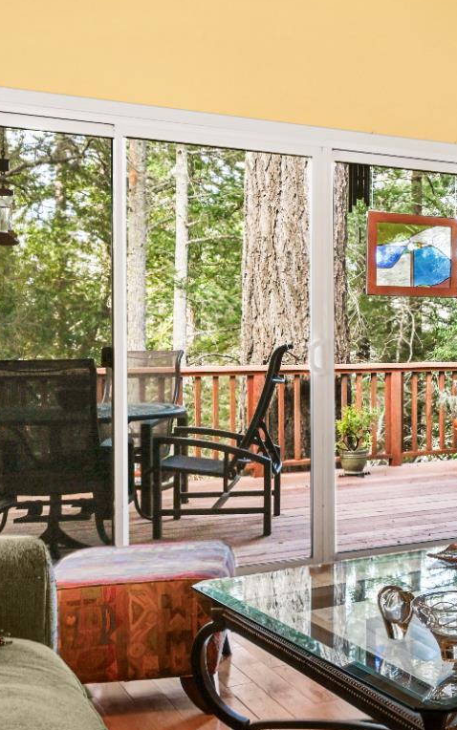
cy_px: 357
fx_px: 956
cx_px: 569
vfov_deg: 41.8
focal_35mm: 48
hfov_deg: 24.1
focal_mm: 24
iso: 1600
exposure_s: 1/2
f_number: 14
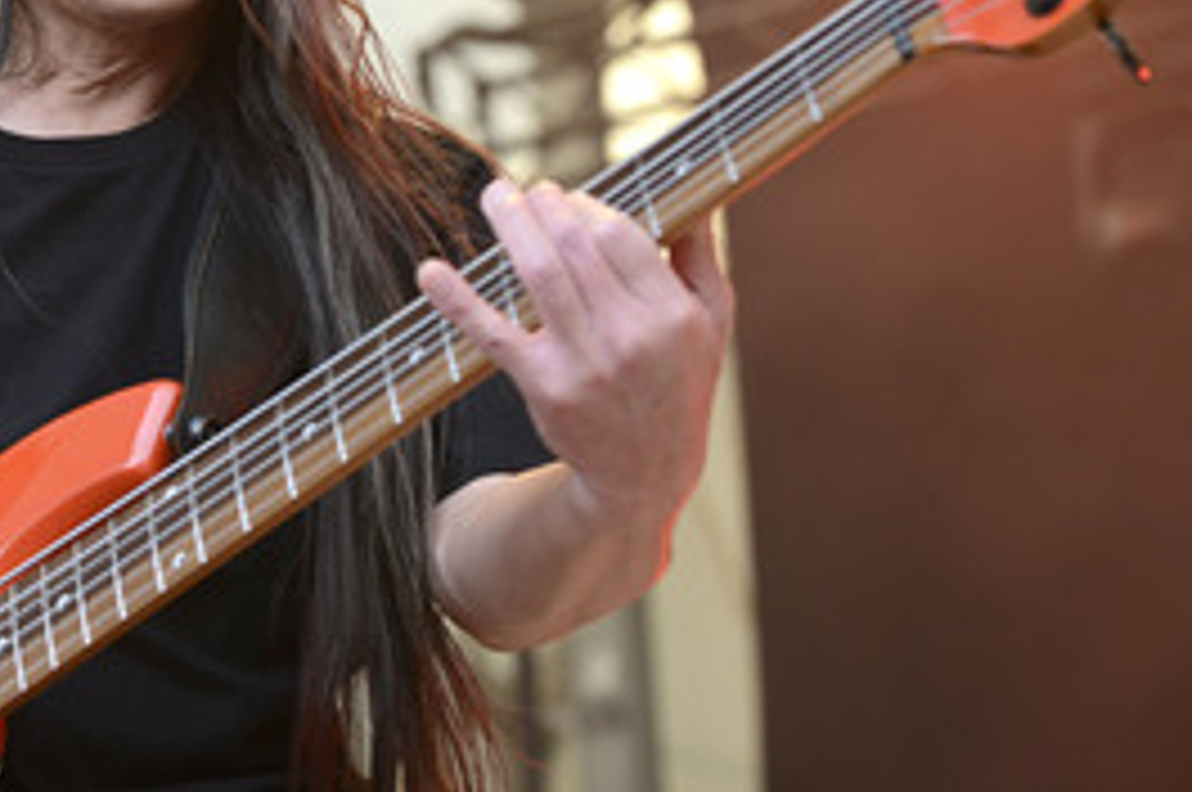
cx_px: 236
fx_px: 3935
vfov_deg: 11.4
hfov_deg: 17.1
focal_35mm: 119
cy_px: 122
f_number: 4.5
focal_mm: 70
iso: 1000
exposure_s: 1/640
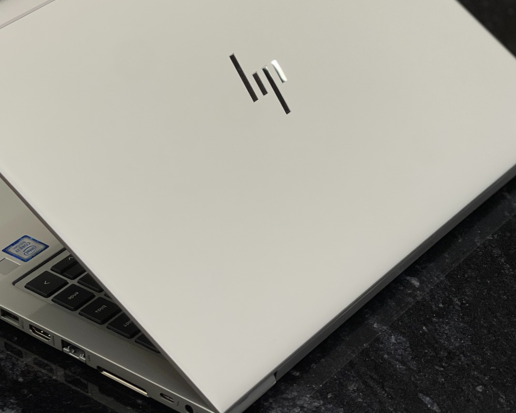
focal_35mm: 101
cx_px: 202
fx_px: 1542
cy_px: 136
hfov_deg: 19.0
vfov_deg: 15.2
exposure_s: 1/121
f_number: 2.2
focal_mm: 7.5
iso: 50
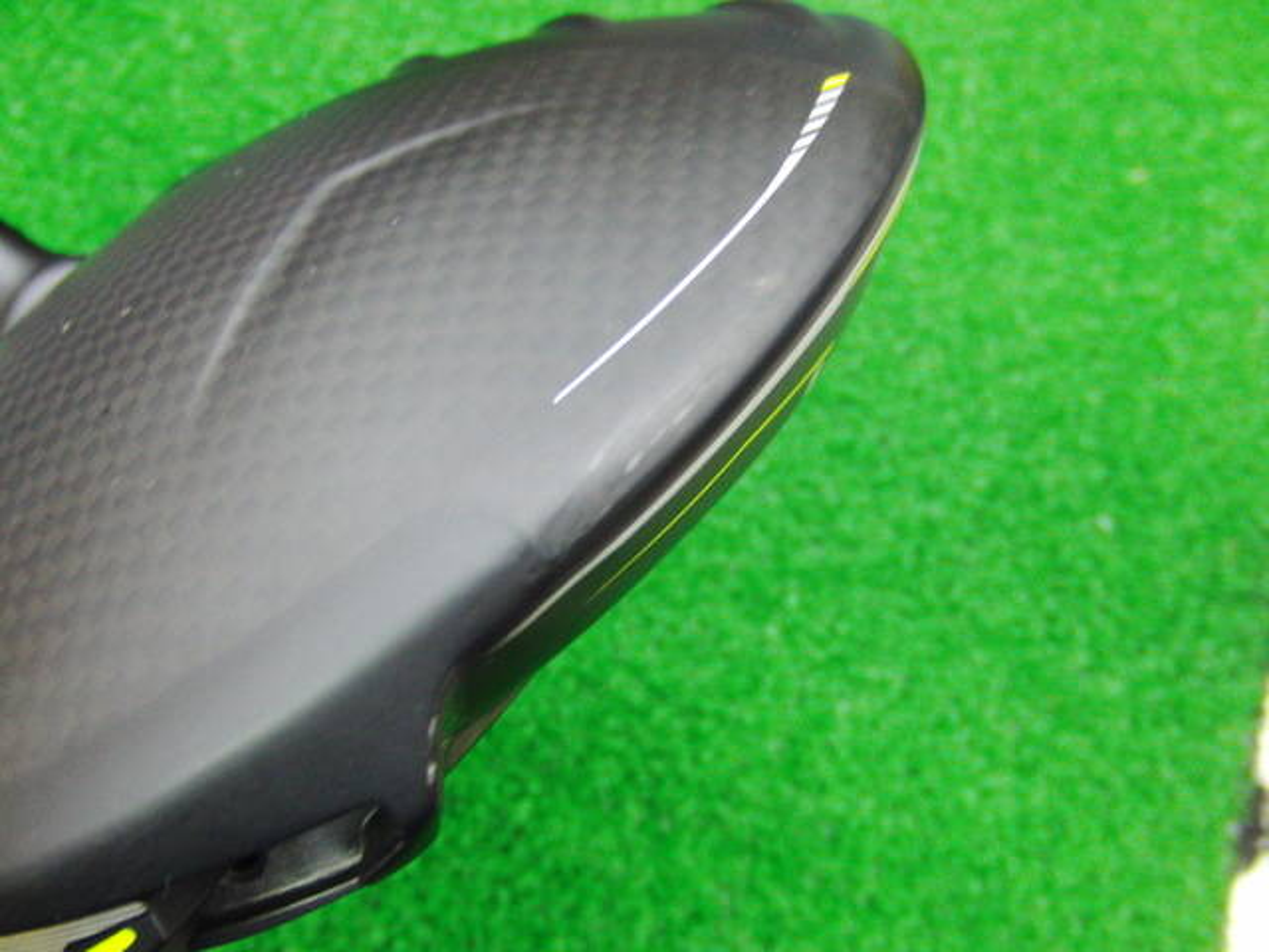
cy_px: 476
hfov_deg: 50.1
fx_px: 1356
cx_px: 634
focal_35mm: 37
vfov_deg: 38.7
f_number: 3.6
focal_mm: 6.42
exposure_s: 1/15
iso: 400
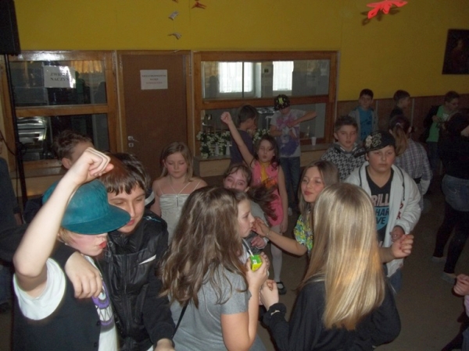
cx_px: 234
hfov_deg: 56.8
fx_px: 434
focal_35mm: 32
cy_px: 176
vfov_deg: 44.2
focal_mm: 5.7
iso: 160
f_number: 2.9
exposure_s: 1/30
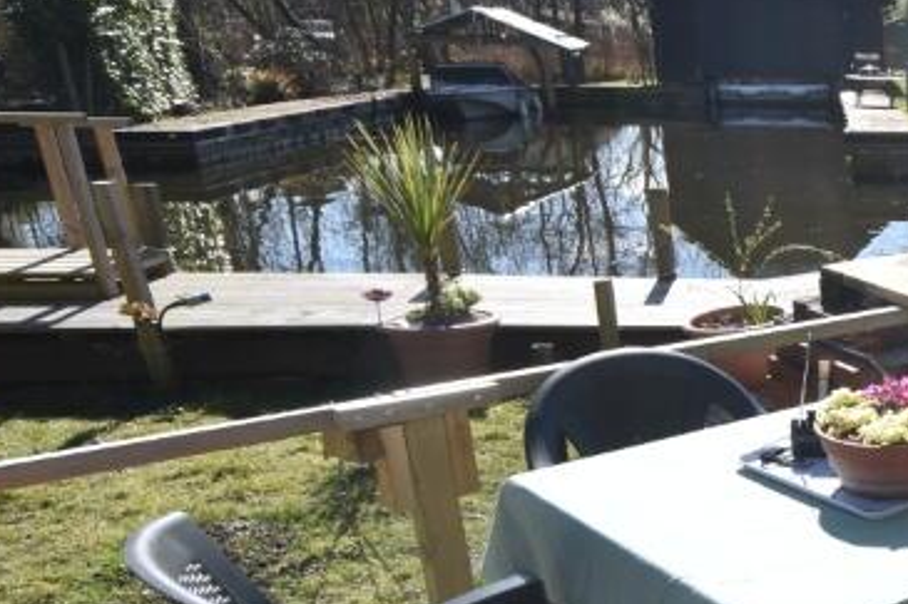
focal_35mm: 42
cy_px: 431
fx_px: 1059
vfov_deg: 31.5
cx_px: 1119
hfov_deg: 35.3
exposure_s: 1/320
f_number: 9
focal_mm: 10
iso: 200
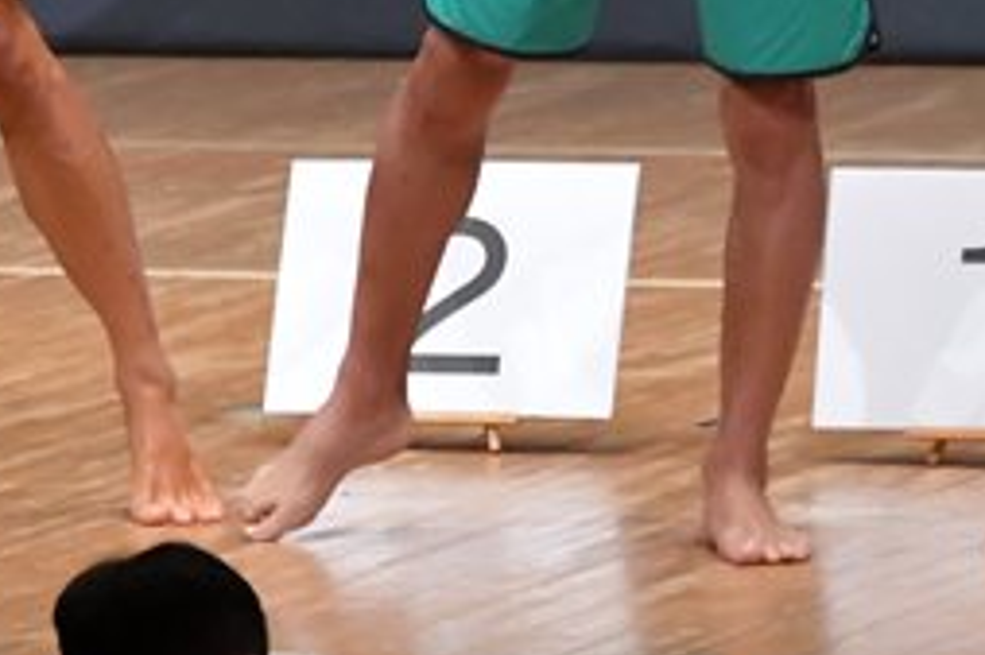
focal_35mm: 732
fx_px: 20015
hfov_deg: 2.8
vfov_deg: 1.9
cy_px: -271
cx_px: -293
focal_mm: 160
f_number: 5.6
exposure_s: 1/400
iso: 8000
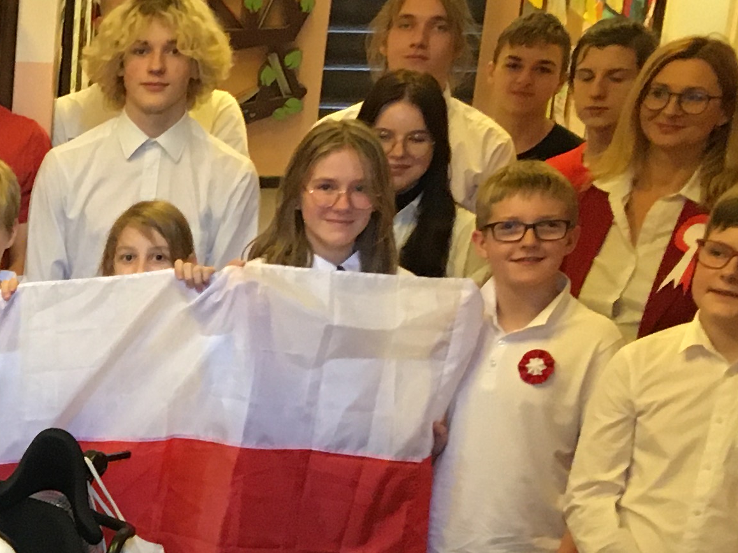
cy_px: 586
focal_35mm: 101
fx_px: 2153
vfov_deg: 14.4
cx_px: -294
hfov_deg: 17.8
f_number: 2.2
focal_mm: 4.15
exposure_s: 1/17
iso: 200
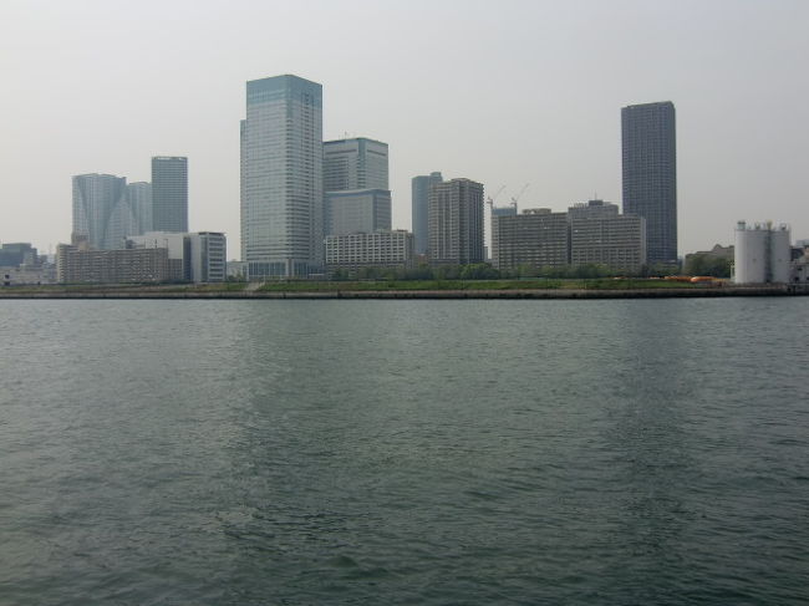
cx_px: 404
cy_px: 303
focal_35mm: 34
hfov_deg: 54.0
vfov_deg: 41.8
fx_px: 794
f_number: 8.4
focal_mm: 6.1
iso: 64
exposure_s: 1/250
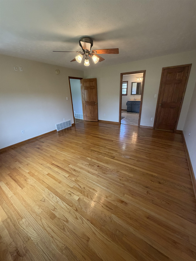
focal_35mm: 14
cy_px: 130
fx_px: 106
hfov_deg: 85.7
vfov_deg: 102.1
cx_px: 98
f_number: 2.2
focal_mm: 2.22
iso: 250
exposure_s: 1/121
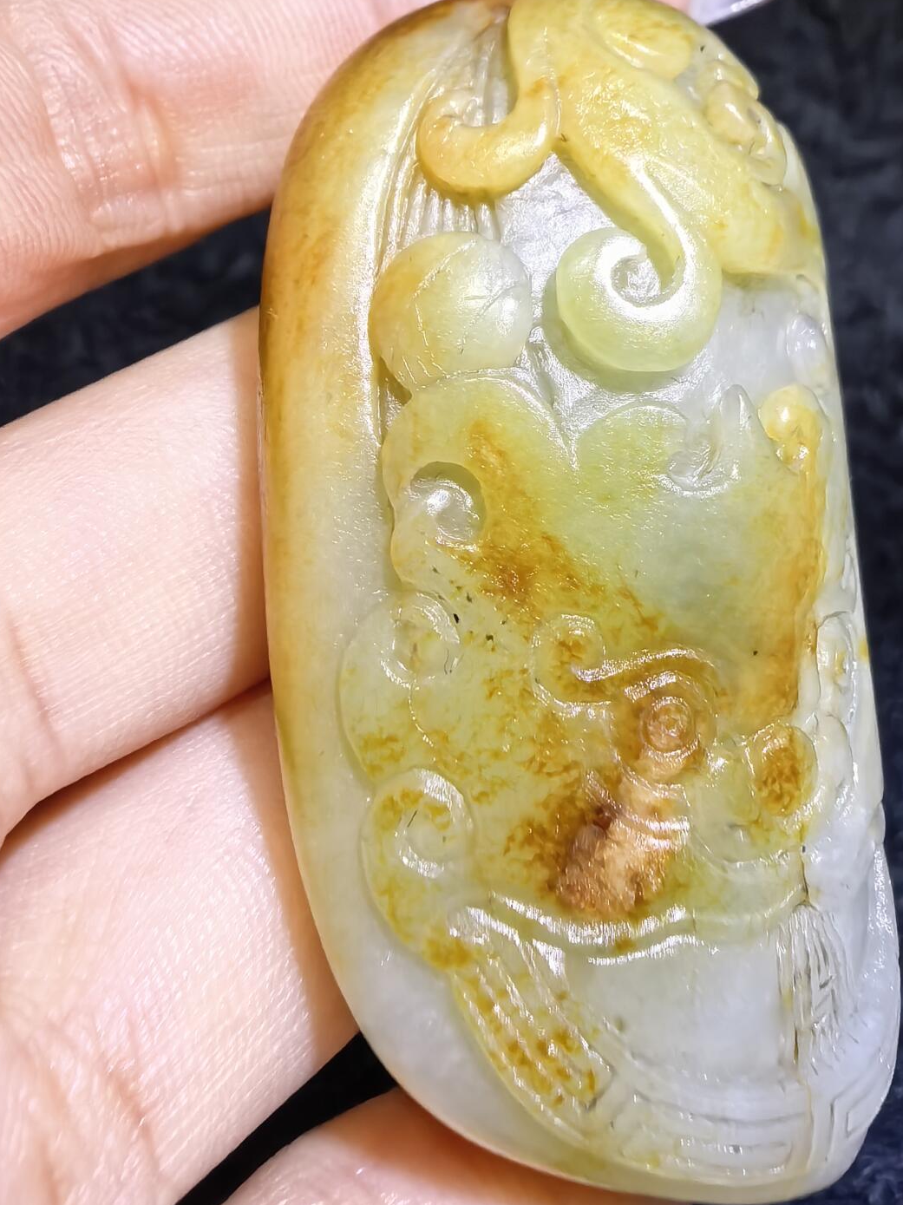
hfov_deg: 40.4
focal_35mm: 35
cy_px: 631
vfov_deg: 52.6
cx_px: 564
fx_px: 1218
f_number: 2.2
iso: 320
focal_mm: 1.95
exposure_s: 1/100
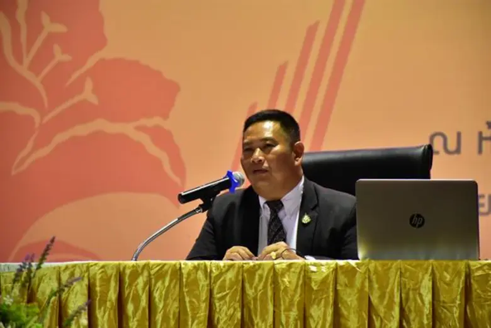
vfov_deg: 6.6
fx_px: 2866
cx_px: 246
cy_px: 164
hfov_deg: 9.8
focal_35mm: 210
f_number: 5.6
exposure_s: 1/45
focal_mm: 140
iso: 3200
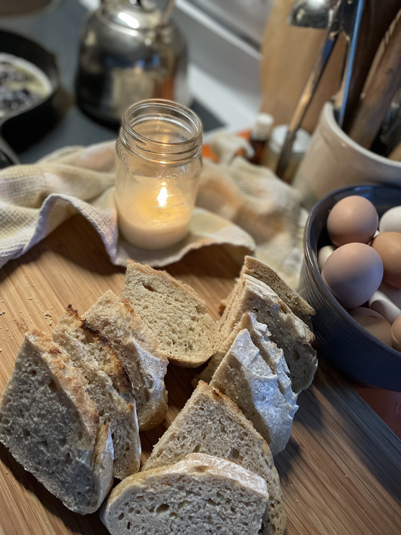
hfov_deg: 53.1
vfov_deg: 67.3
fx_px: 402
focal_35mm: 26
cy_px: 268
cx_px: 200
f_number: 1.6
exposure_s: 1/60
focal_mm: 4.2
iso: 500
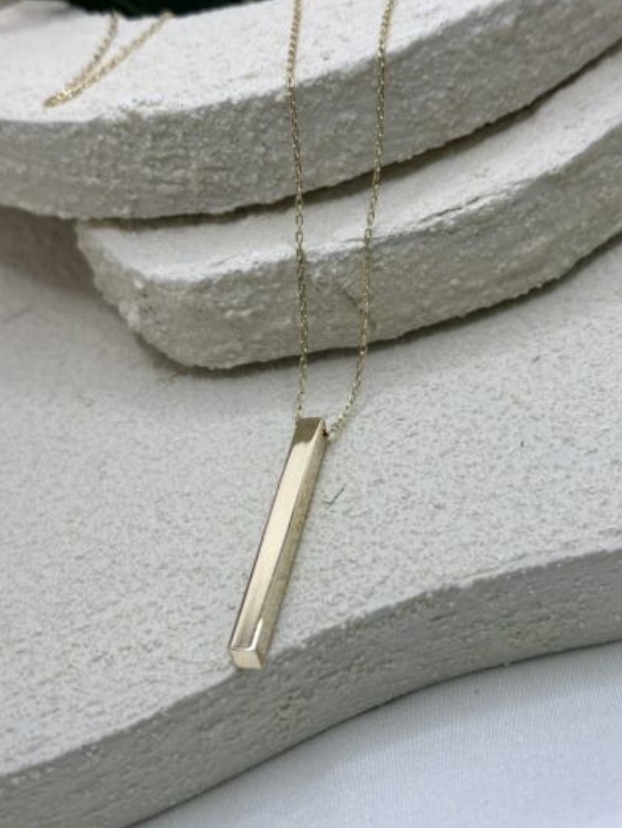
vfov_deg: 38.9
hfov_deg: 29.7
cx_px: 308
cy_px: 408
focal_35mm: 49
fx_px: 1173
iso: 80
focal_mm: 6.86
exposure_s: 1/1073
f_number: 1.78
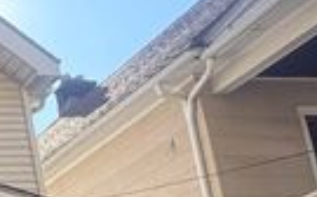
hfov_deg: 16.8
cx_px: -258
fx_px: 880
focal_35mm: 102
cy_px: 290
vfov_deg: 12.2
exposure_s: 1/1135
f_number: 1.6
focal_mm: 5.96
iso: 50
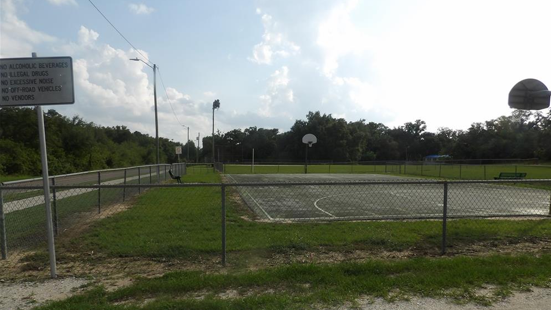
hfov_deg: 69.8
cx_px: 284
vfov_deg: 42.4
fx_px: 394
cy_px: 201
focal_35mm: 27
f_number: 4.6
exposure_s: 1/756
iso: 100
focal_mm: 4.3
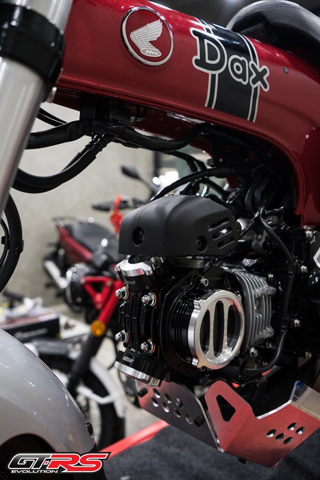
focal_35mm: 28
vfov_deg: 65.5
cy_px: 240
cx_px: 160
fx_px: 373
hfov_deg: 46.4
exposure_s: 1/40
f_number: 4
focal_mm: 28
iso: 400
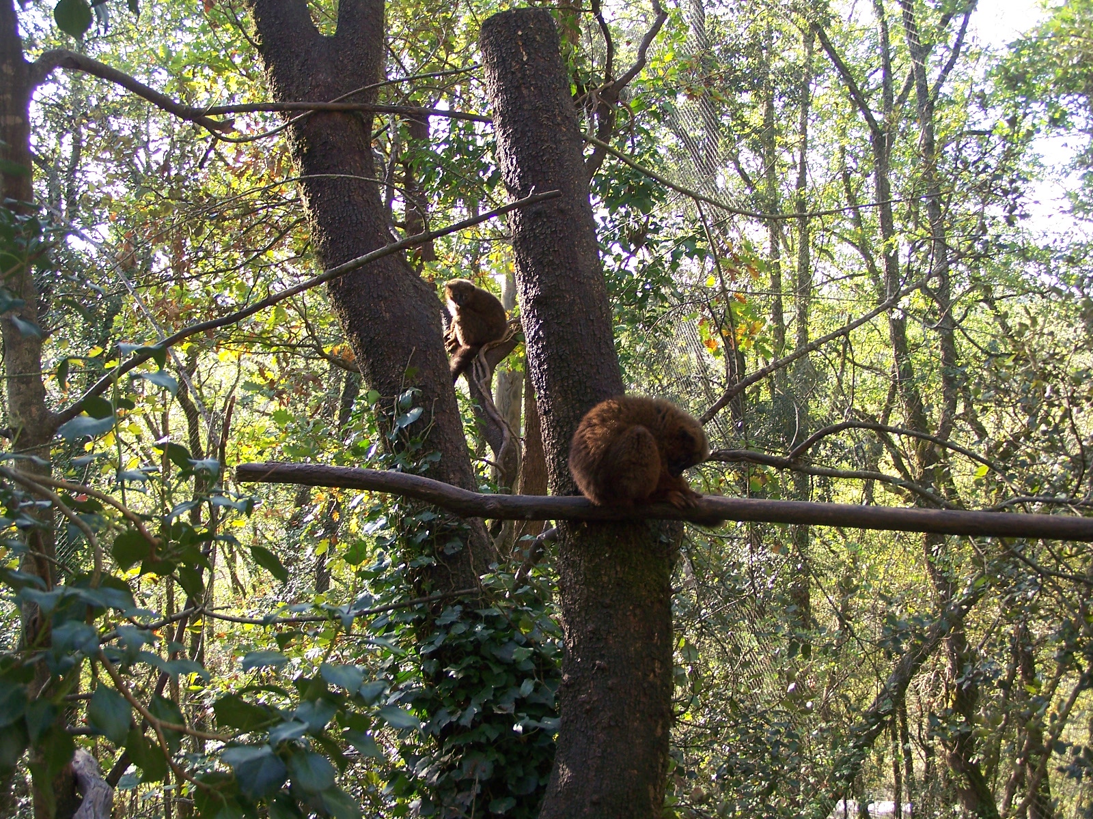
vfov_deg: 30.3
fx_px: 1516
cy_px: 410
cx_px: 546
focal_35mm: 48
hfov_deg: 39.7
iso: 64
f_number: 3
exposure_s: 1/40
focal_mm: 8
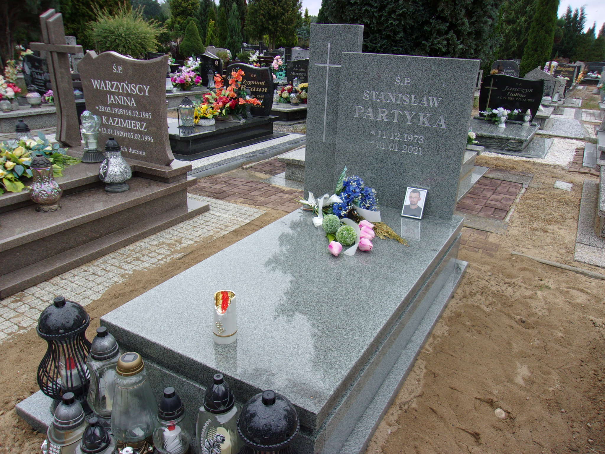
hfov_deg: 65.3
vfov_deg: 51.4
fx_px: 472
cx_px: 302
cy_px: 227
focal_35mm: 27
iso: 80
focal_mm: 4.9
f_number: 3
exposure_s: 1/250
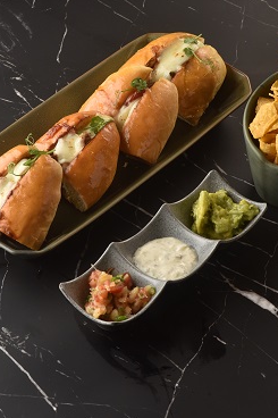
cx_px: 140
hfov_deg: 8.4
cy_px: 154
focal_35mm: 163
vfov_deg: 12.6
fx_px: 1890
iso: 400
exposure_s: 1/80
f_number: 13
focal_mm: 100
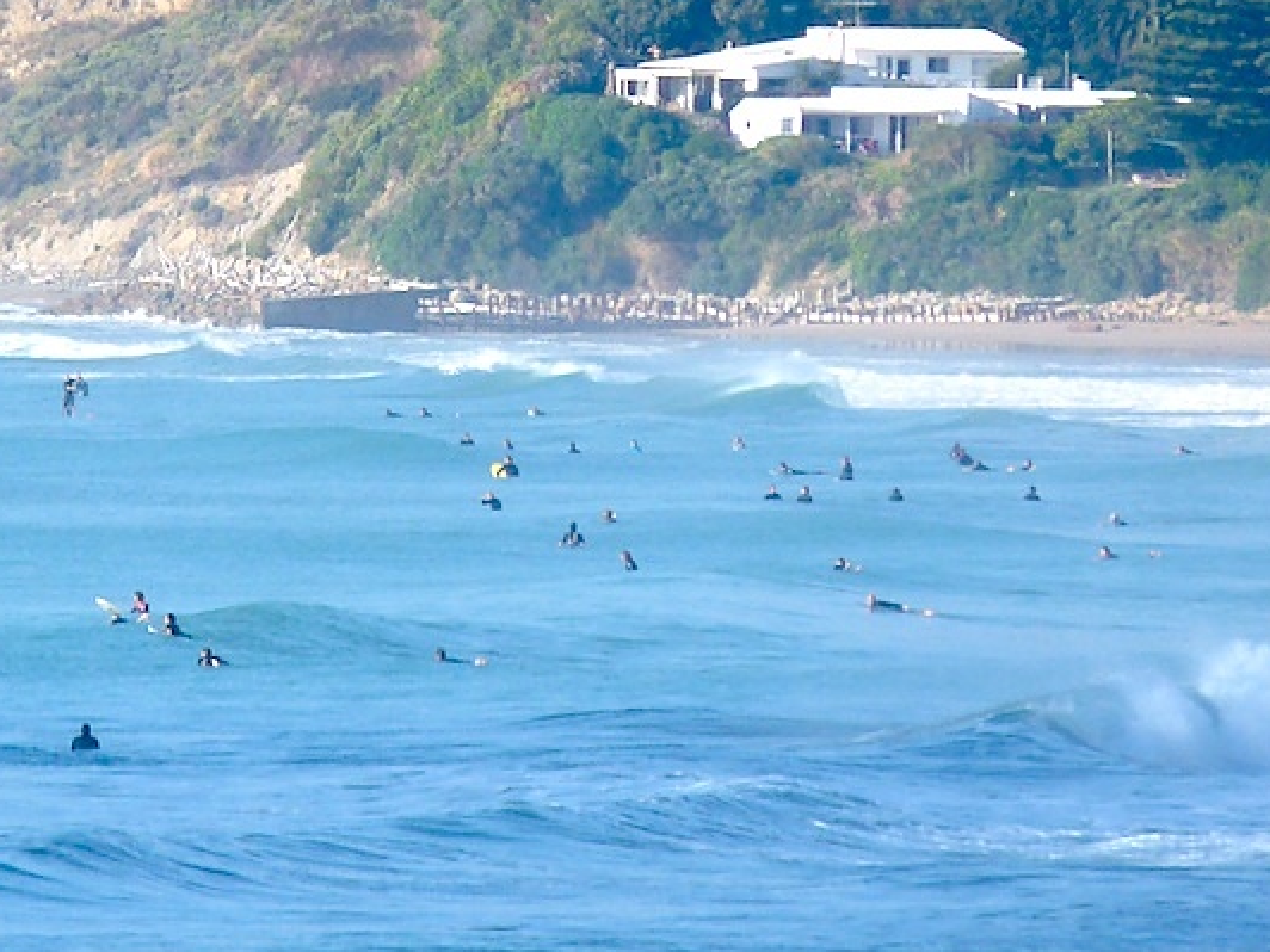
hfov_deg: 1.7
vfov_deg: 1.3
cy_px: 480
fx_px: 42889
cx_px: 158
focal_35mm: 1169
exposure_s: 1/400
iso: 100
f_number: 5.6
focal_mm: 86.4
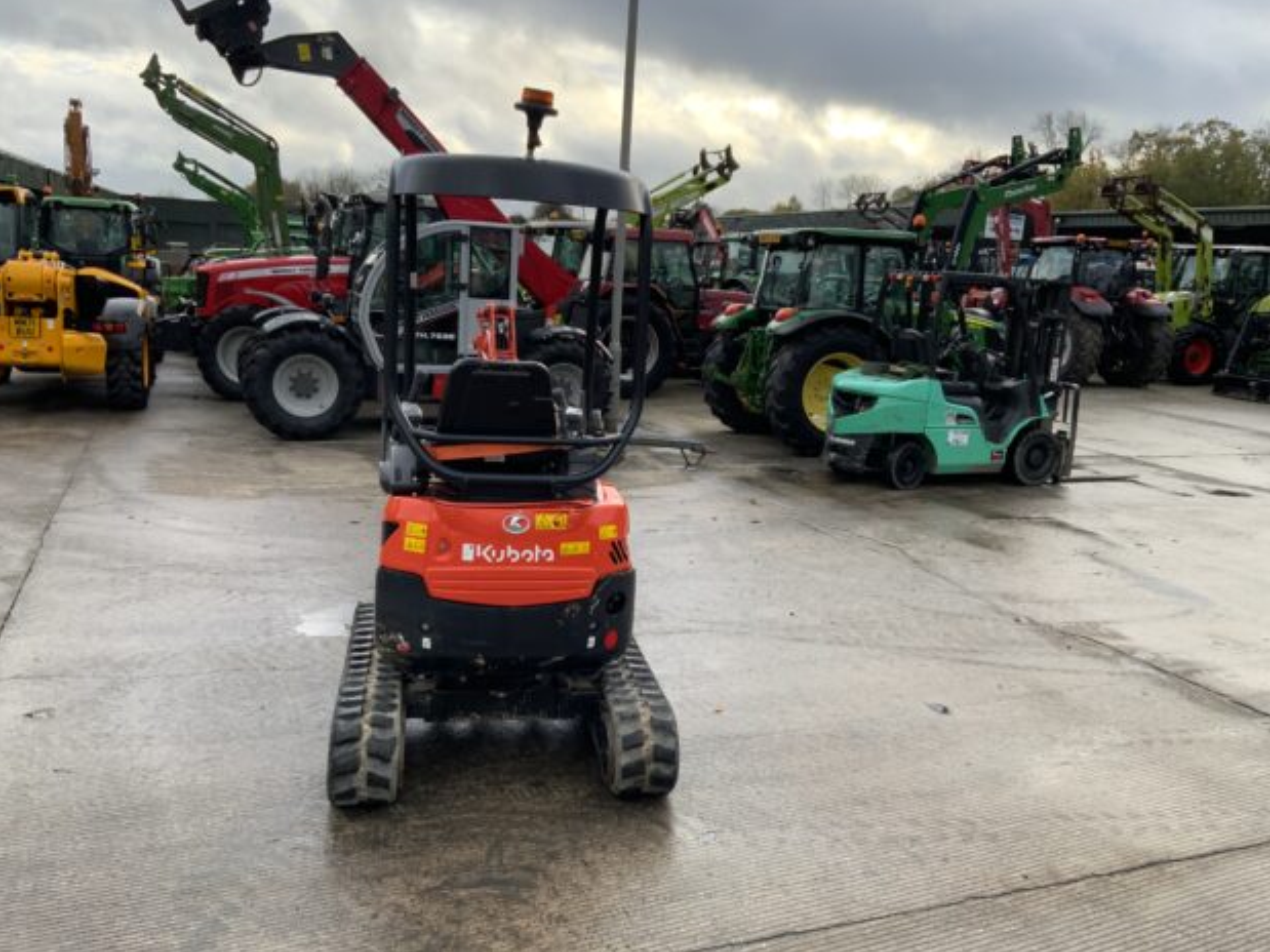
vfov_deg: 46.8
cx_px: 618
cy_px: 472
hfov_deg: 60.0
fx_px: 1100
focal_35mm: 30
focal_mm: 3
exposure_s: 1/178
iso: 16
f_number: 1.8
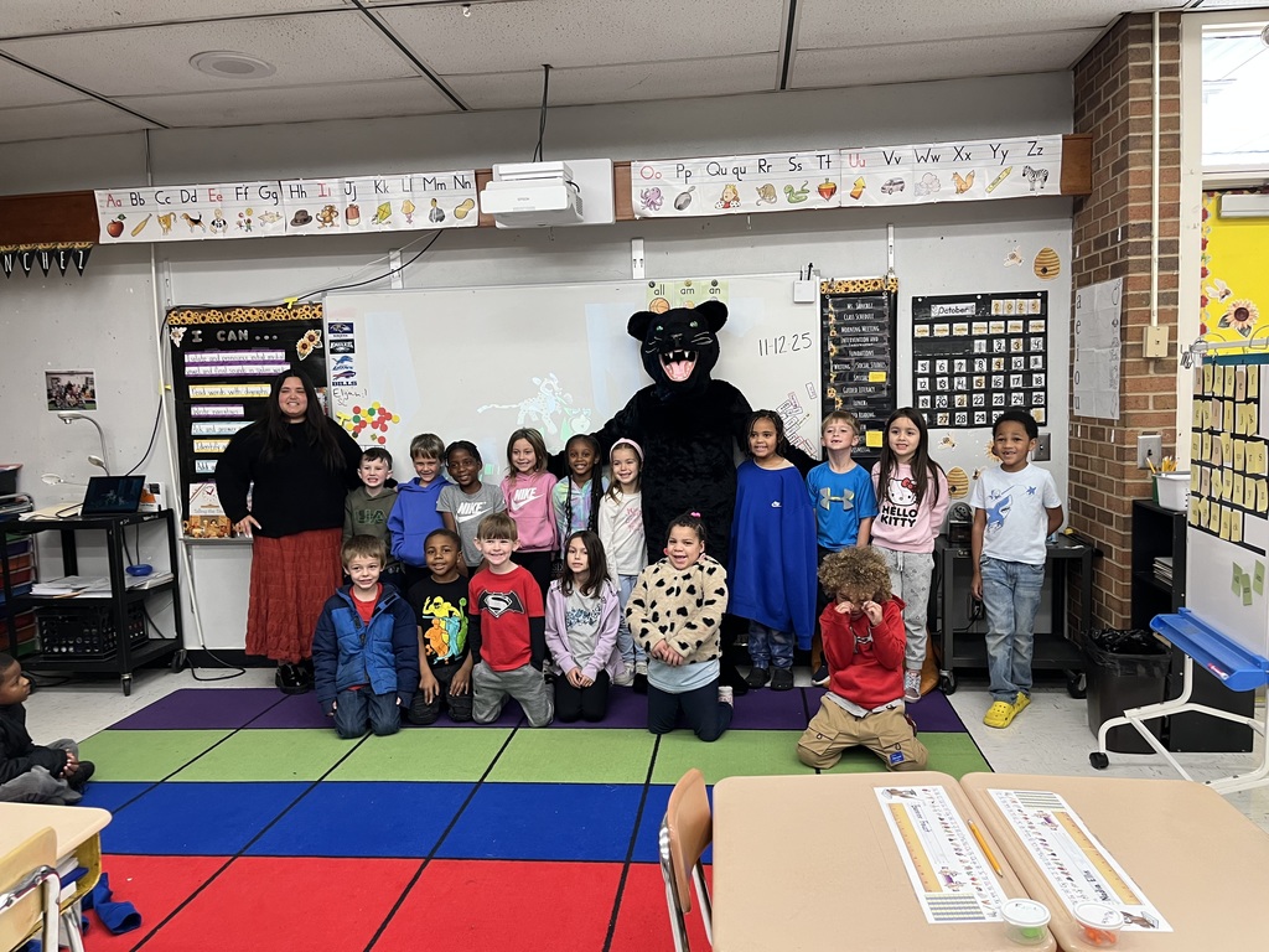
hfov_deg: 67.3
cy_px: 476
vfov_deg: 53.1
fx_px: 953
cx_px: 634
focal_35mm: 26
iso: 100
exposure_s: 1/60
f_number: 1.6
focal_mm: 5.1
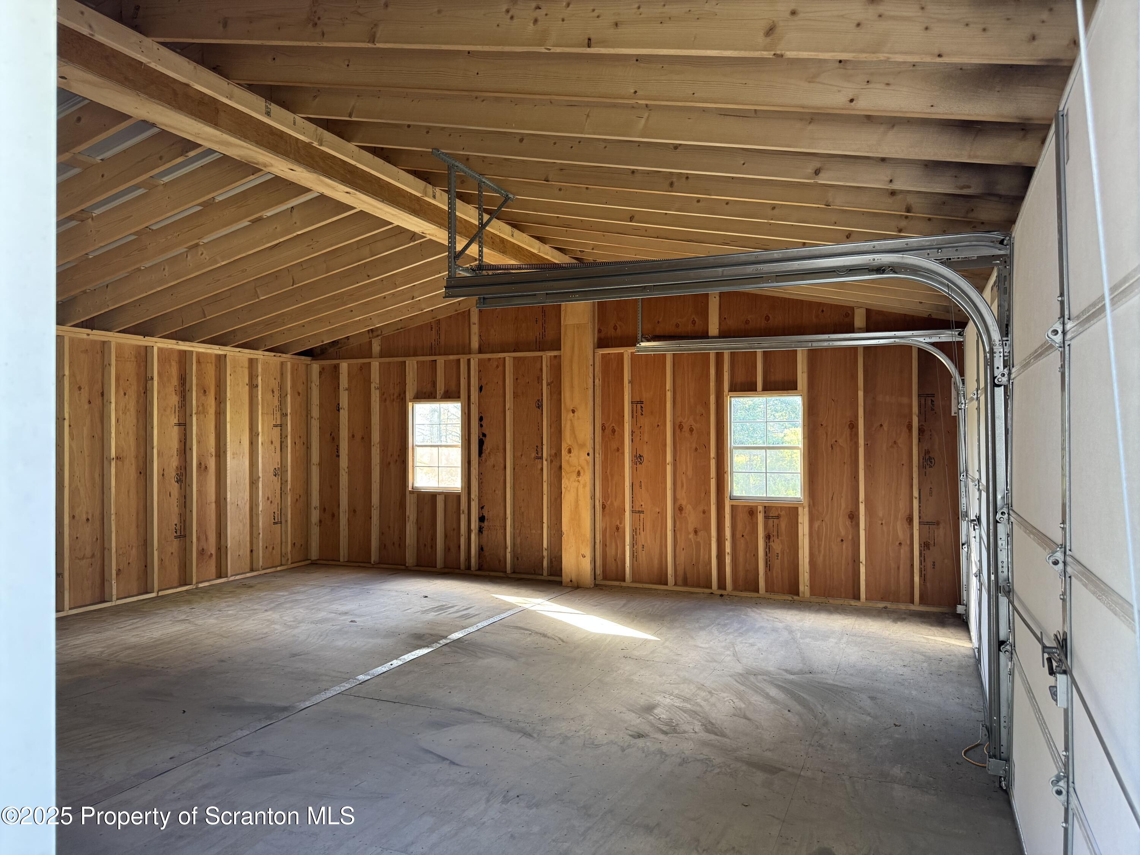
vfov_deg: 56.8
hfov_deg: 71.6
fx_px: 790
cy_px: 428
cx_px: 570
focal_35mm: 24
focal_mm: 6.76
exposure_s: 1/73
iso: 200
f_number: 1.78
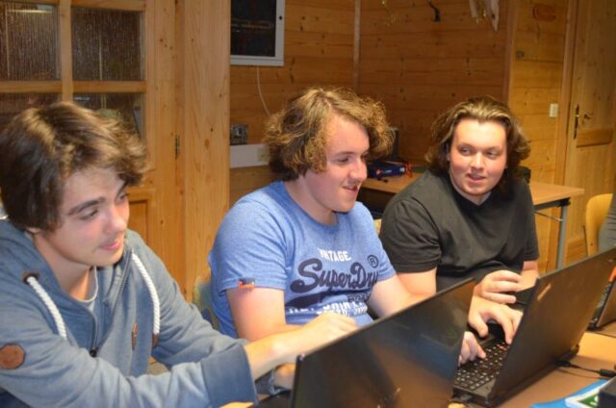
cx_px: 308
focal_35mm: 42
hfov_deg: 46.5
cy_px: 204
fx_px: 717
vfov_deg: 31.8
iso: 2500
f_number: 4.5
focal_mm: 28
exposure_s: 1/60
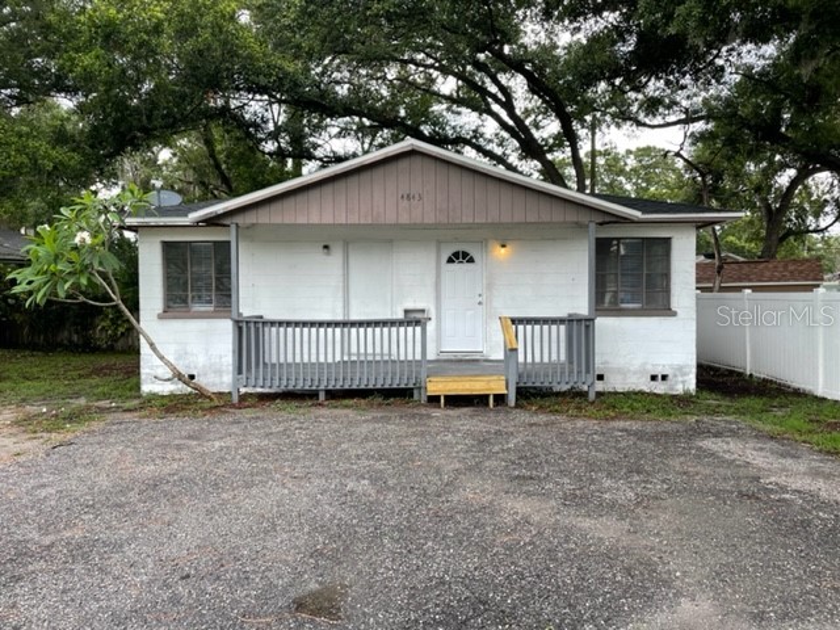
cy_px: 315
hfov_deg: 67.3
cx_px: 420
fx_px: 631
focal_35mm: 26
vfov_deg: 53.1
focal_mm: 4.2
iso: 32
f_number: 1.6
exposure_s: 1/158
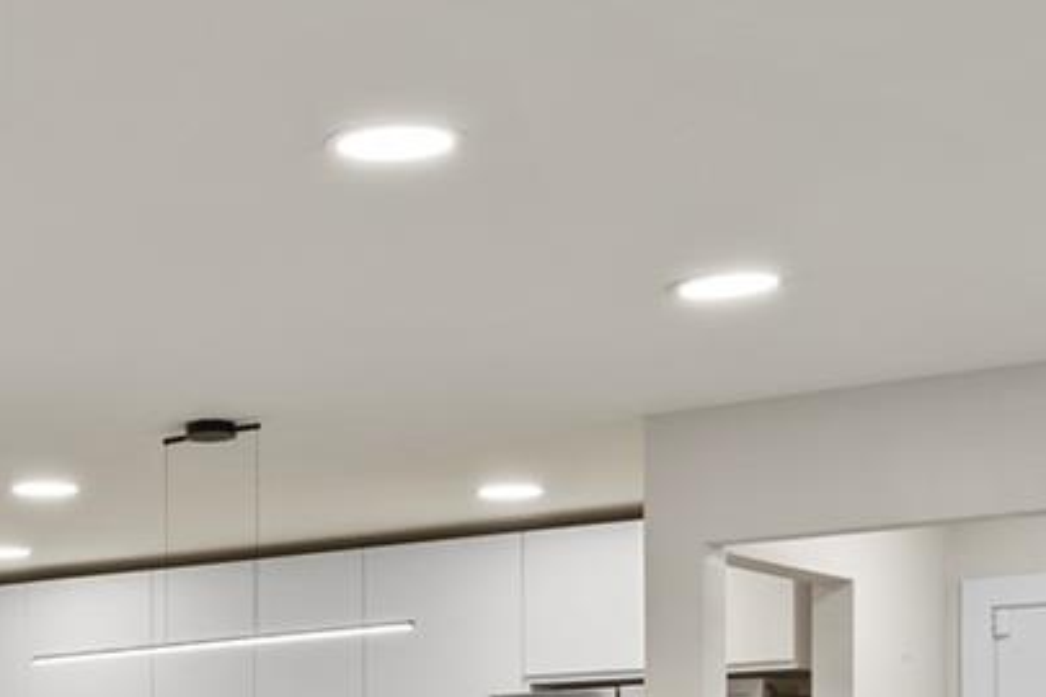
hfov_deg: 23.6
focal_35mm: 81
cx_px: -90
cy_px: 871
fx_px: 2353
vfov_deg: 16.1
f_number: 8
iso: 100
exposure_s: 1/1.25
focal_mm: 16
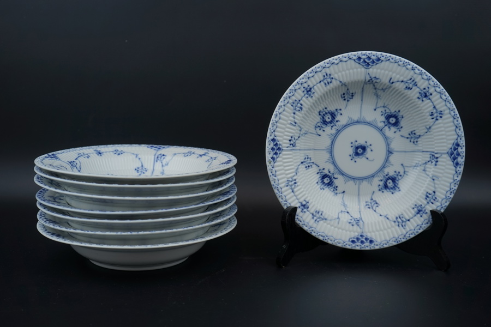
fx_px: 573
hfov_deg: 46.4
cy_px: 164
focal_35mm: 42
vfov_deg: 31.9
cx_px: 246
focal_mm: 42
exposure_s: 1/250
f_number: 5
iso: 100
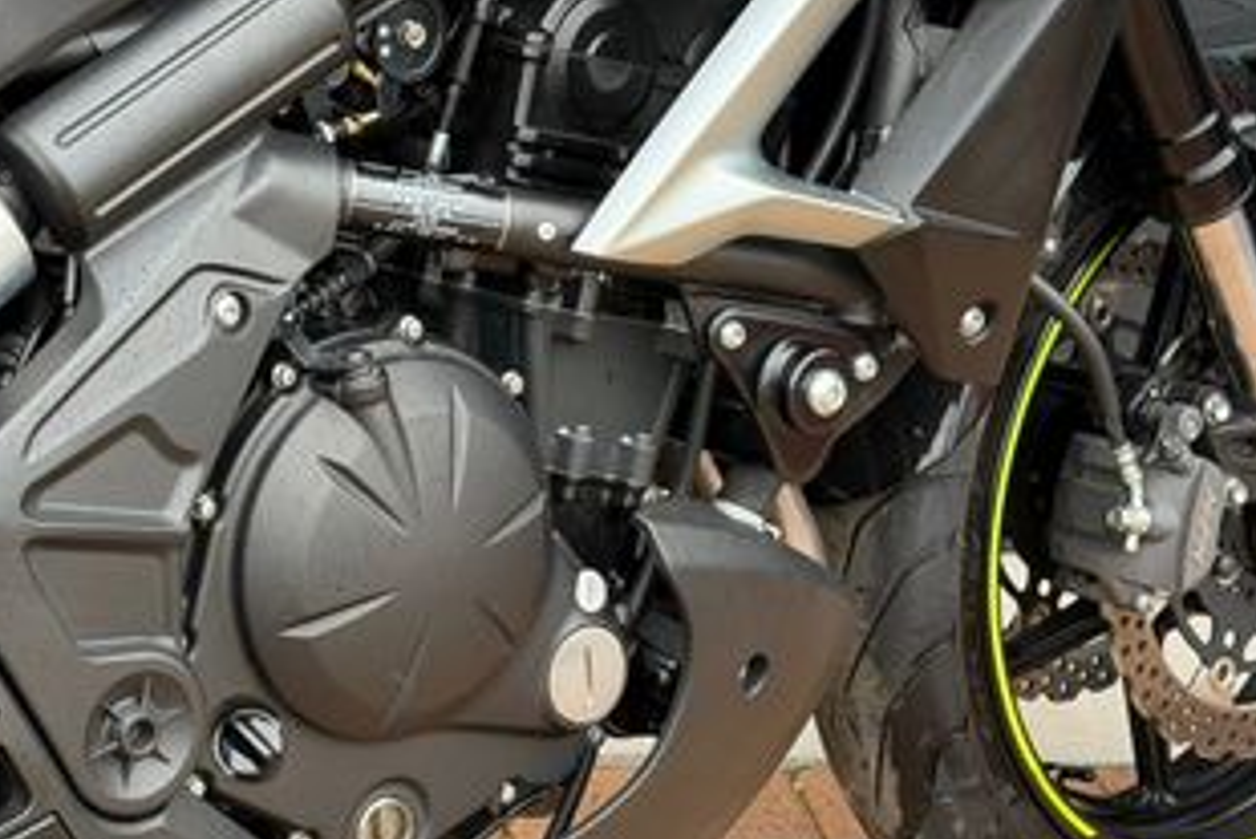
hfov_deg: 19.6
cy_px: 353
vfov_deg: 13.3
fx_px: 3595
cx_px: 239
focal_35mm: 103
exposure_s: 1/175
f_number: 1.78
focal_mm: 6.76
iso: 64
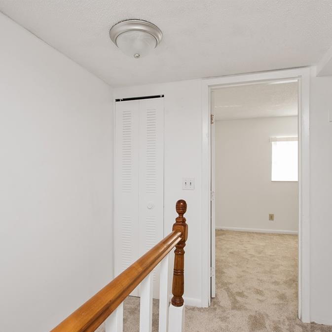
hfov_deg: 69.6
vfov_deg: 69.6
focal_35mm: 22
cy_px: 167
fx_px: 239
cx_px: 166
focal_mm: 17
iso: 400
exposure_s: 1/60
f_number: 7.1
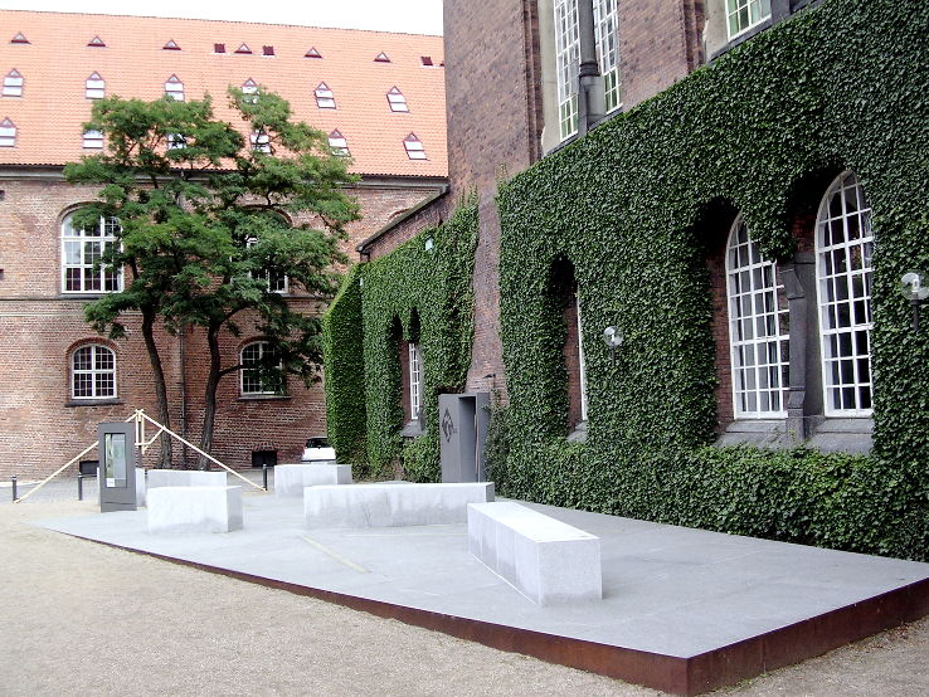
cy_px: 348
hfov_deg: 49.0
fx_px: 1020
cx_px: 464
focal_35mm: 38
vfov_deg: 37.7
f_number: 2.8
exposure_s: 1/308
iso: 100
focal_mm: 5.8
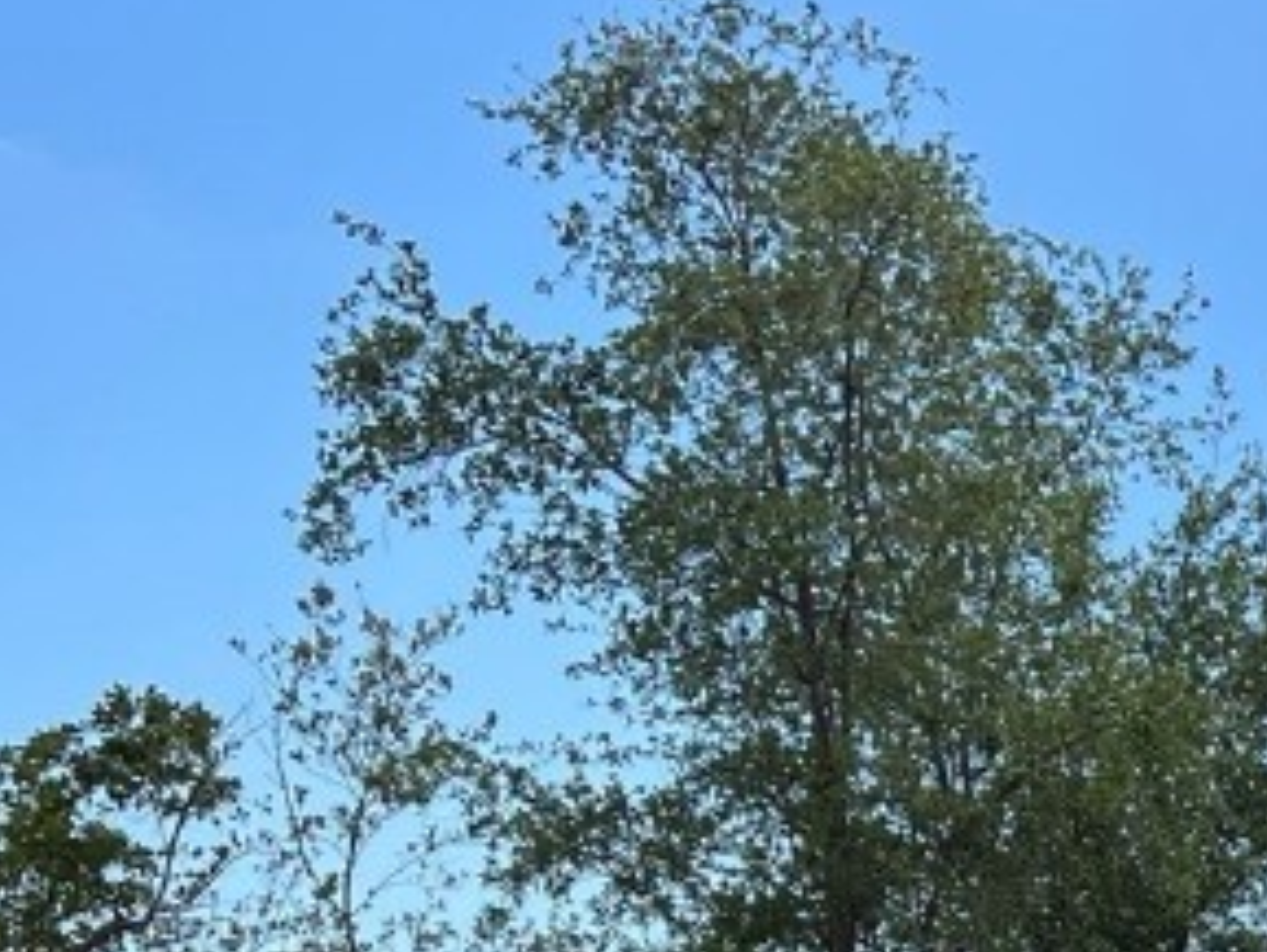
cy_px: 1557
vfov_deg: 14.6
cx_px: 1811
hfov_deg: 19.1
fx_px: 3369
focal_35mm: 92
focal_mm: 5.7
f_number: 1.5
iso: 50
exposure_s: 1/5076
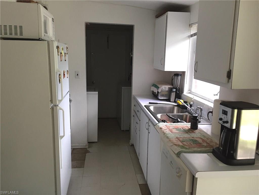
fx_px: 217
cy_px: 98
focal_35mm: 29
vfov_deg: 48.2
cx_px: 130
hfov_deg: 61.7
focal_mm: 4.15
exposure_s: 1/30
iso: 100
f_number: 2.2
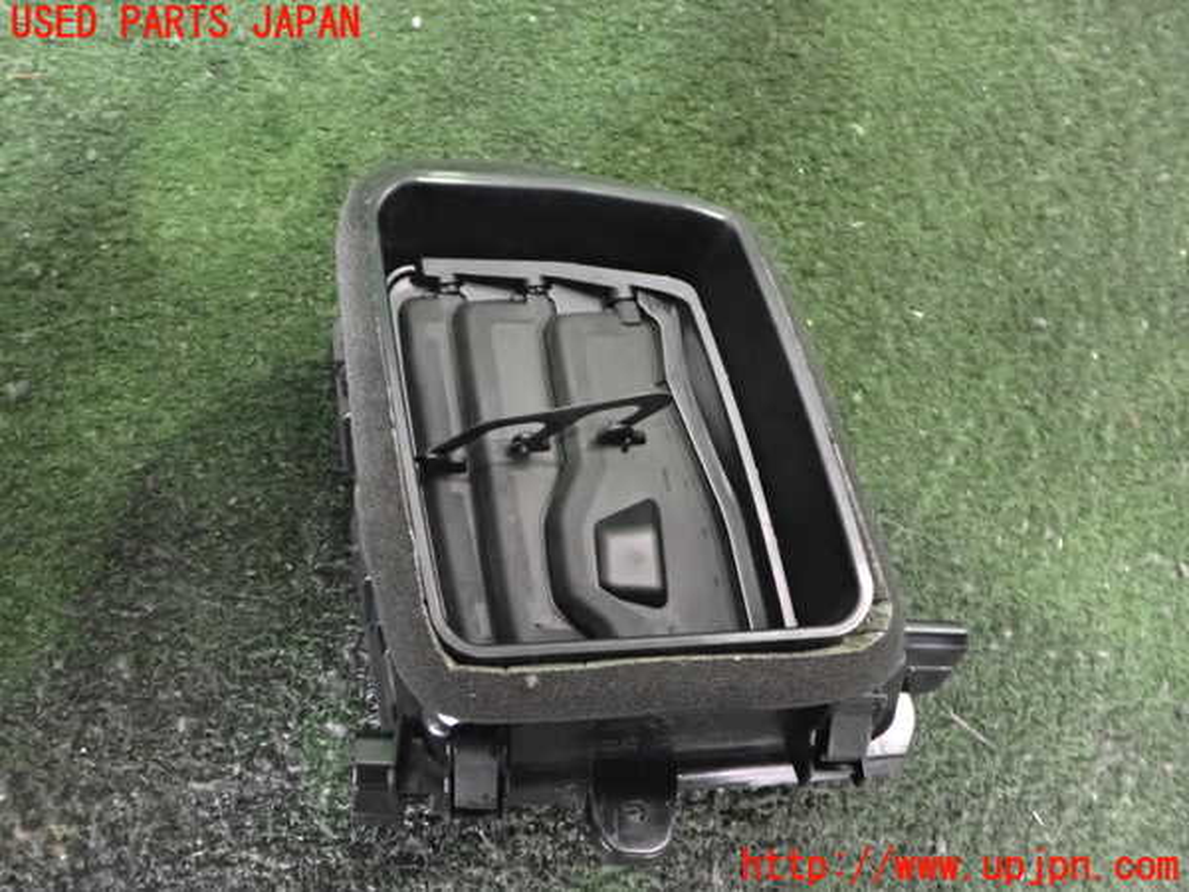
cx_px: 594
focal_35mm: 30
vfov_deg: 46.8
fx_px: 1030
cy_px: 446
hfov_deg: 60.0
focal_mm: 5.4
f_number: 2.3
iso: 2500
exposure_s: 1/80
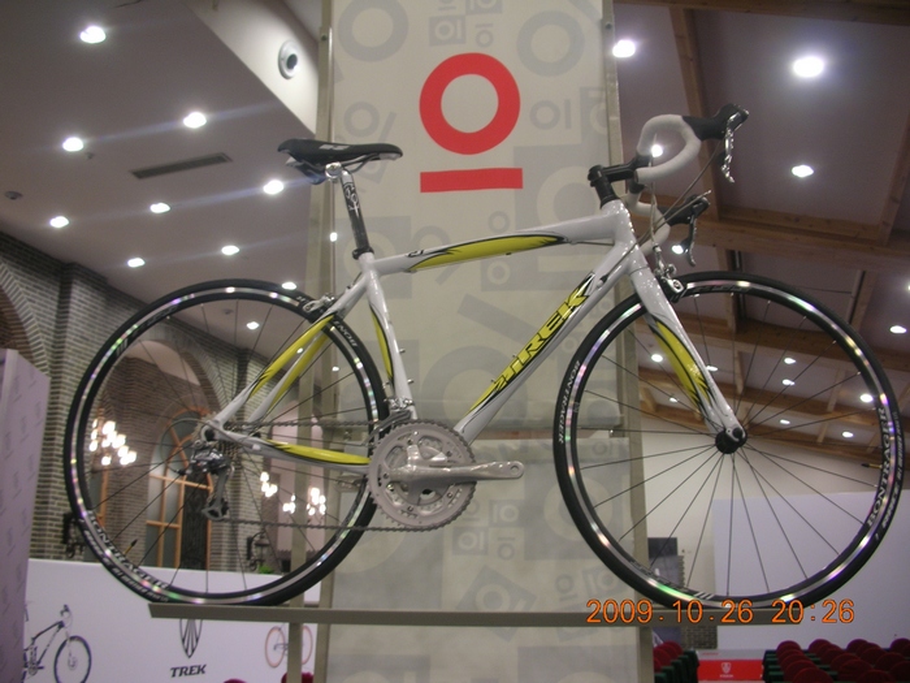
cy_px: 342
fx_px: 920
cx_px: 455
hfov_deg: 52.6
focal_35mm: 35
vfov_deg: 40.7
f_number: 3
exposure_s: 1/4.6
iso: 50
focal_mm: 5.8
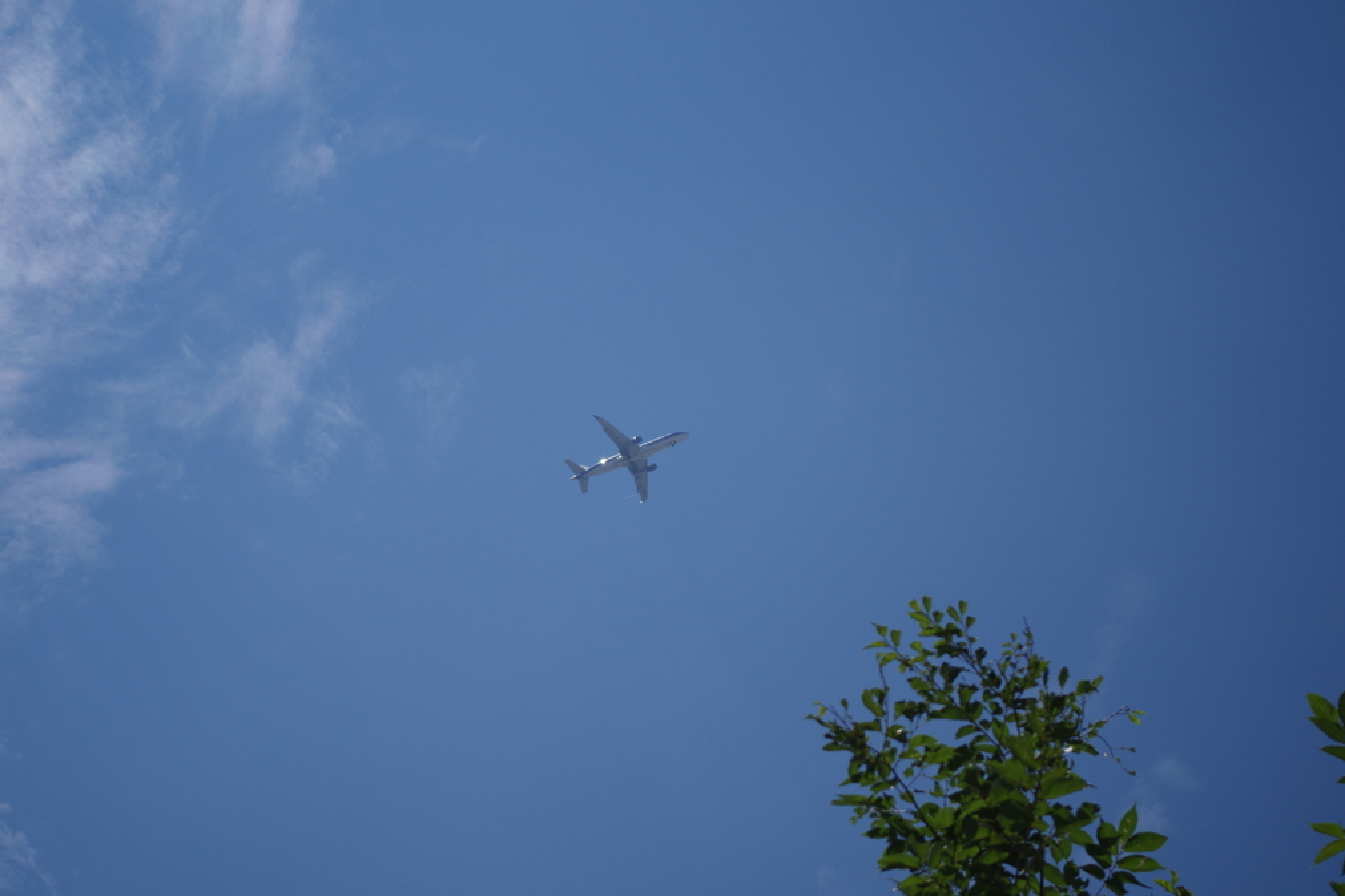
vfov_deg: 16.5
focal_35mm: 83
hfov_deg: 24.5
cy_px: 452
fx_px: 3101
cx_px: 671
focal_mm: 55
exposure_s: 1/1600
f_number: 5.6
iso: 100
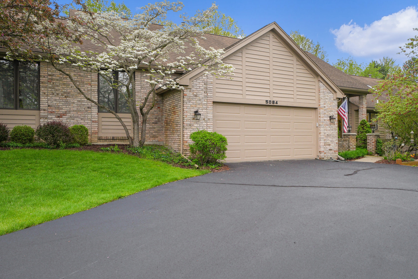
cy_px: 138
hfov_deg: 73.4
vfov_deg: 53.2
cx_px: 235
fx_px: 279
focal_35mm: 24
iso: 800
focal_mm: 20
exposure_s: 1/320
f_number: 7.1
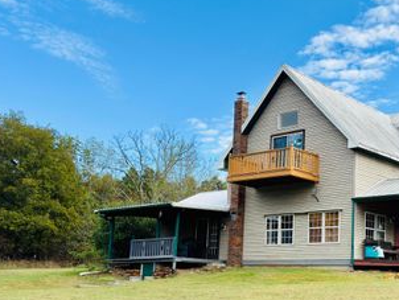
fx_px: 554
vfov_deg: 30.0
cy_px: 207
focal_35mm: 48
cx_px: 317
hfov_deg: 38.2
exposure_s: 1/2882
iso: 100
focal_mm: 6.76
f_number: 1.78
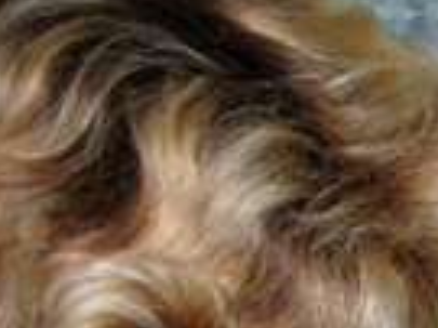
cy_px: 513
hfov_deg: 14.6
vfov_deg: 11.5
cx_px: 707
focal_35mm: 123
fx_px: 1555
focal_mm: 6.1
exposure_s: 1/30
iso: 100
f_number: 2.8
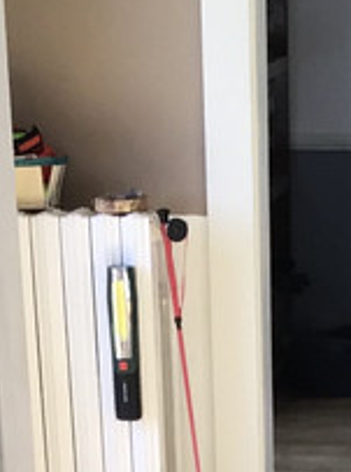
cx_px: 98
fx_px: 1658
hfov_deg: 12.1
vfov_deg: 14.3
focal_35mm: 122
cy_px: 844
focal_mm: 3.3
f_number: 2.4
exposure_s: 1/100
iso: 40
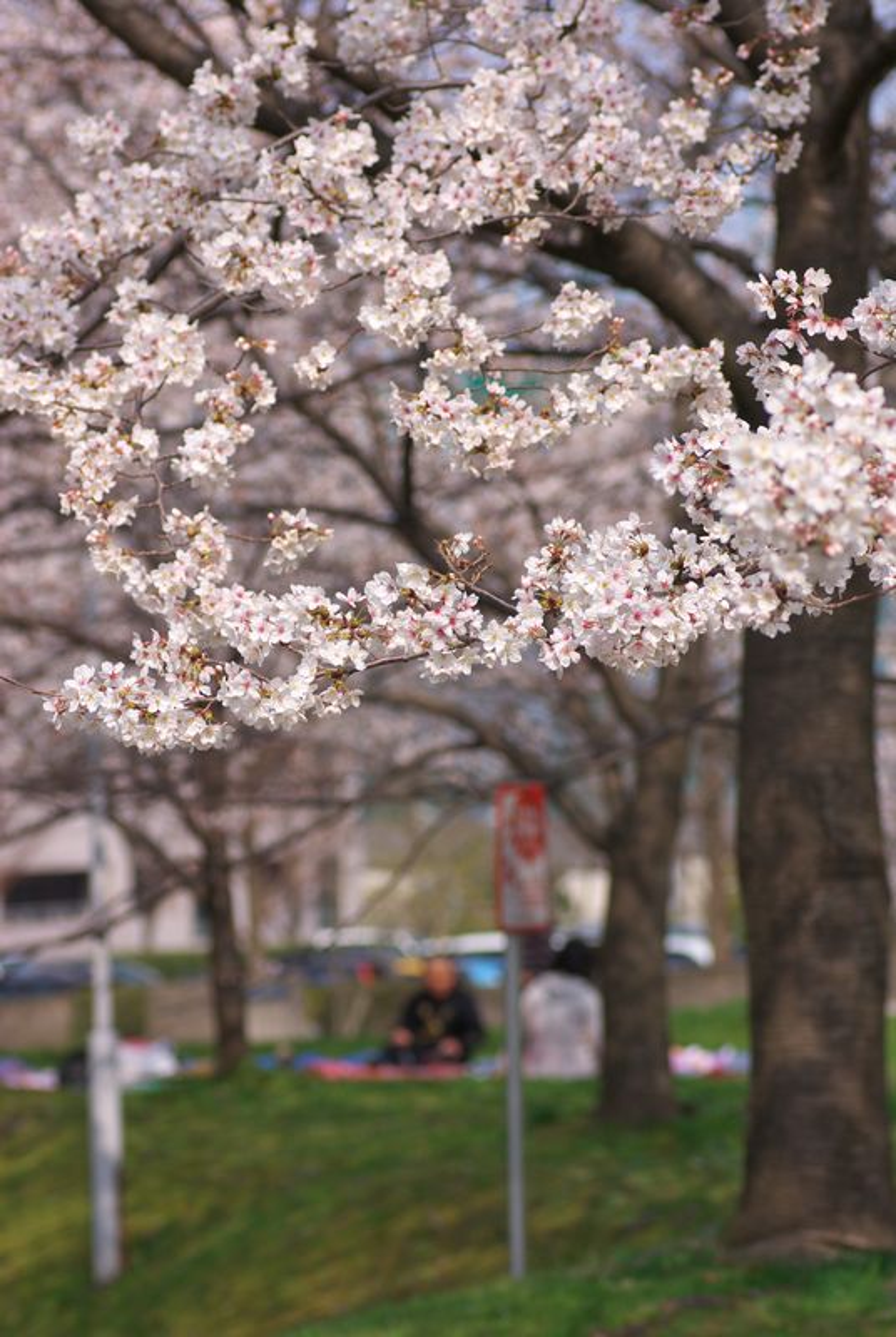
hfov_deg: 10.2
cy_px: 668
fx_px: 5022
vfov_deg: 15.2
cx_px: 448
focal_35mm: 135
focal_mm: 90
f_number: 4.5
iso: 100
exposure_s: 1/1000
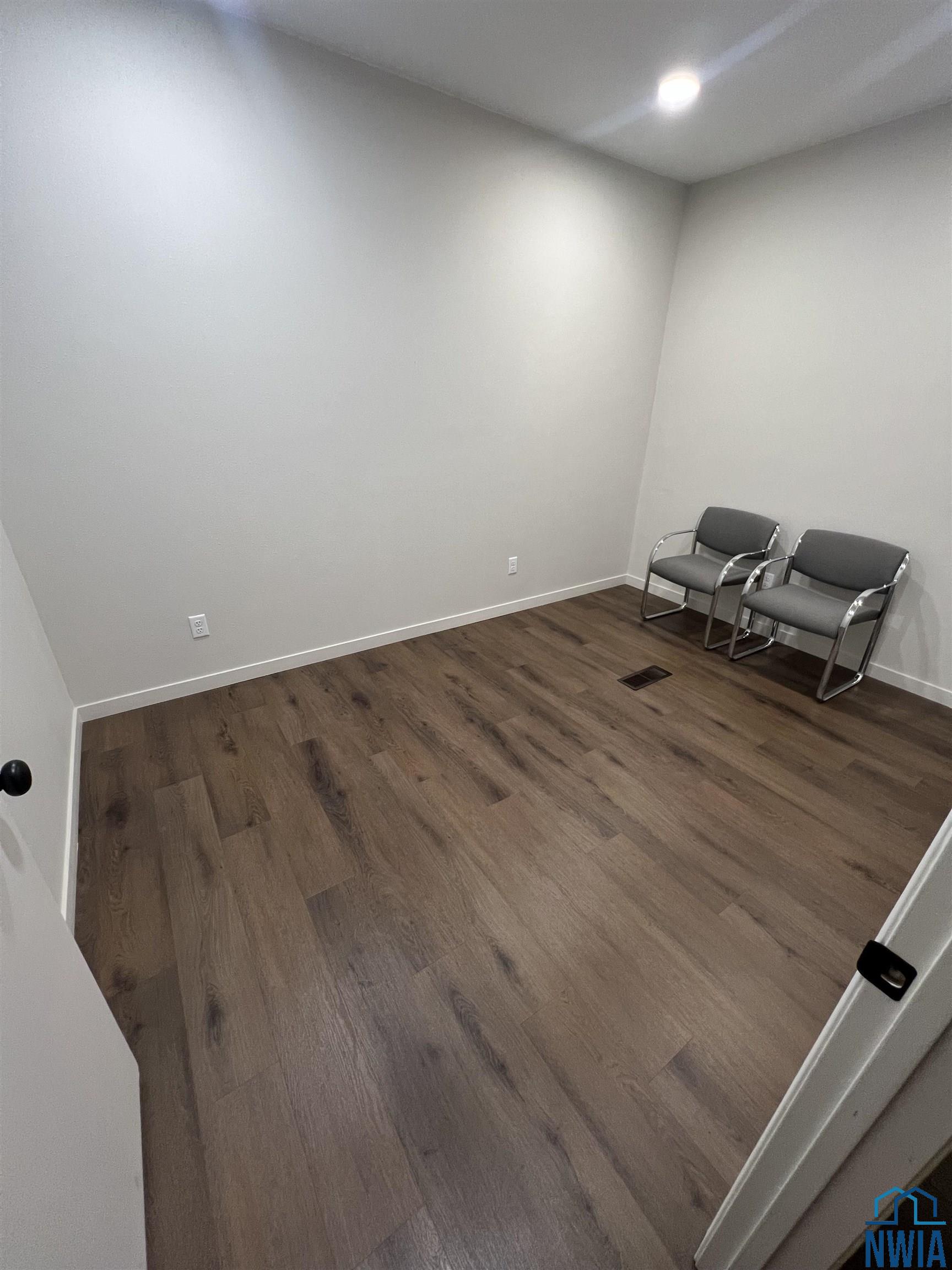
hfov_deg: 89.9
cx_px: 476
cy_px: 635
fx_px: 477
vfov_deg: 106.2
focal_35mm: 13
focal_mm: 1.57
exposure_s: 1/60
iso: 200
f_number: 1.8
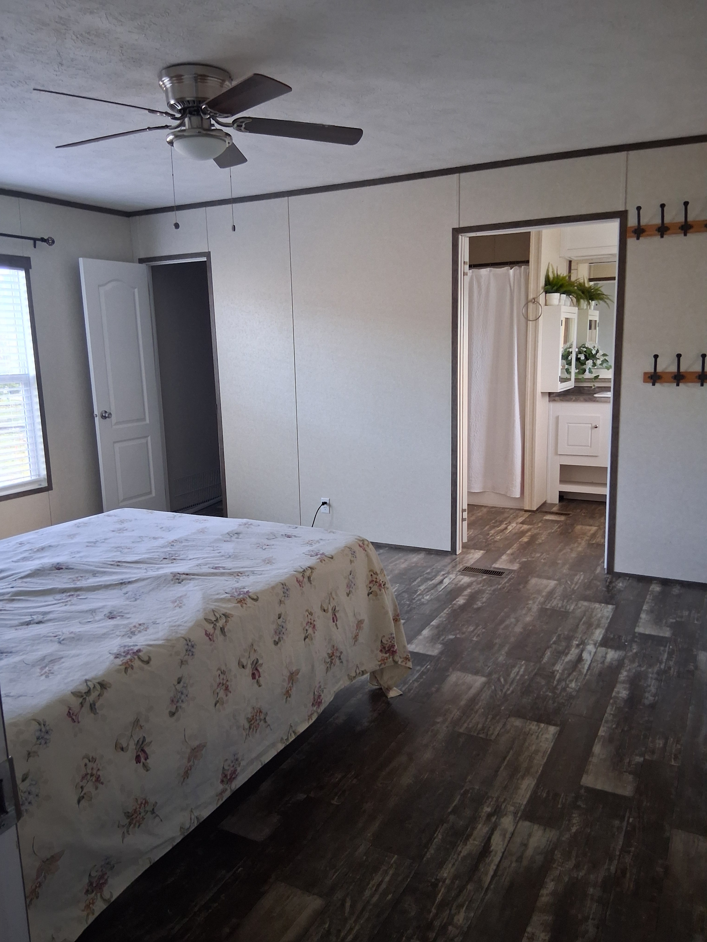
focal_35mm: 26
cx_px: 354
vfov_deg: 67.3
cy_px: 471
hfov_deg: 53.1
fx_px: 708
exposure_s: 1/33
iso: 400
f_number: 1.8
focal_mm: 3.98
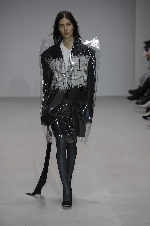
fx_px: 1252
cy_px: 113
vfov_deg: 10.3
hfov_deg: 6.9
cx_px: 75
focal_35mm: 200
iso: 1000
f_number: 5
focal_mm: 200
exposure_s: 1/500
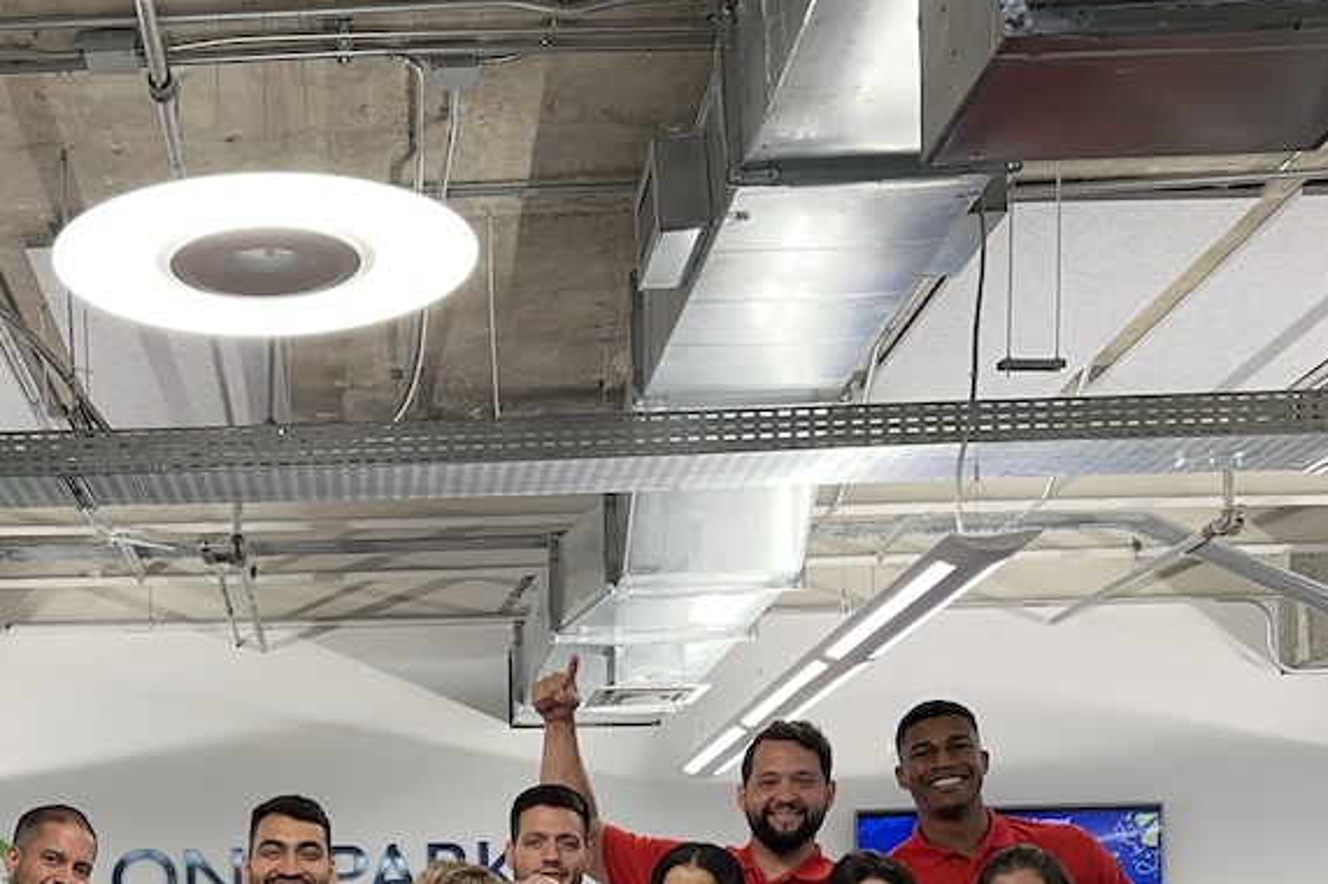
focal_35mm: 56
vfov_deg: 22.7
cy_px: 979
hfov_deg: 34.7
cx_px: 298
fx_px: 2065
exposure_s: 1/60
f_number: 1.78
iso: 125
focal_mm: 6.86
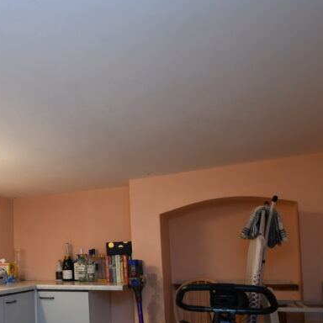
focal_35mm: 34
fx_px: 359
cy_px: 243
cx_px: 21
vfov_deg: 46.7
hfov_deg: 43.4
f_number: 4.5
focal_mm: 10
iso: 560
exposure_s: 1/10
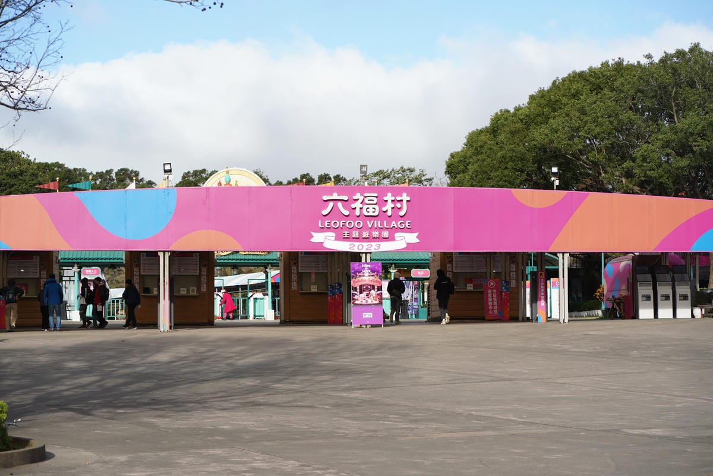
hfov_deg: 23.9
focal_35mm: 85
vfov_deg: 16.1
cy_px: 238
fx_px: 1683
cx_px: 356
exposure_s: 1/640
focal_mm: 85
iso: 100
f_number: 5
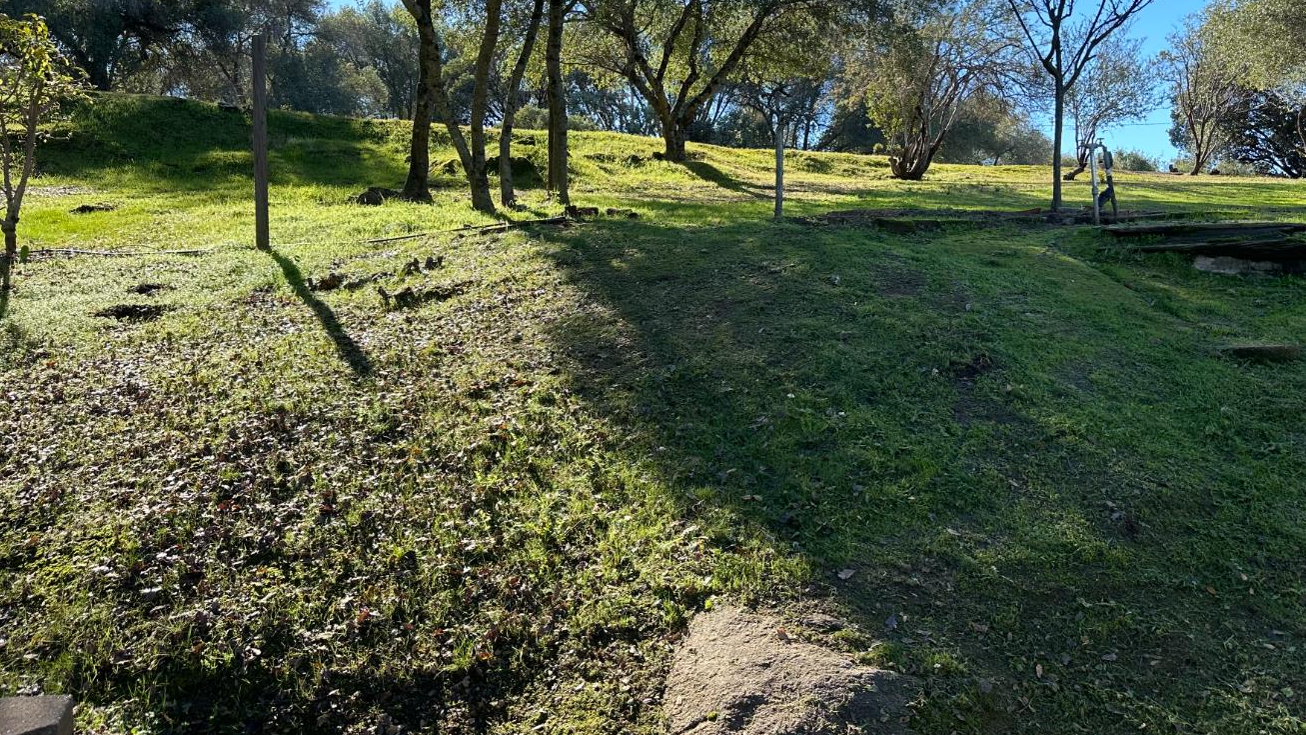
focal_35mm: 30
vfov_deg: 38.5
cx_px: 675
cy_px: 240
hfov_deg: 64.3
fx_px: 1039
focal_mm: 6.86
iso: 80
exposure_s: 1/1272
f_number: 1.78
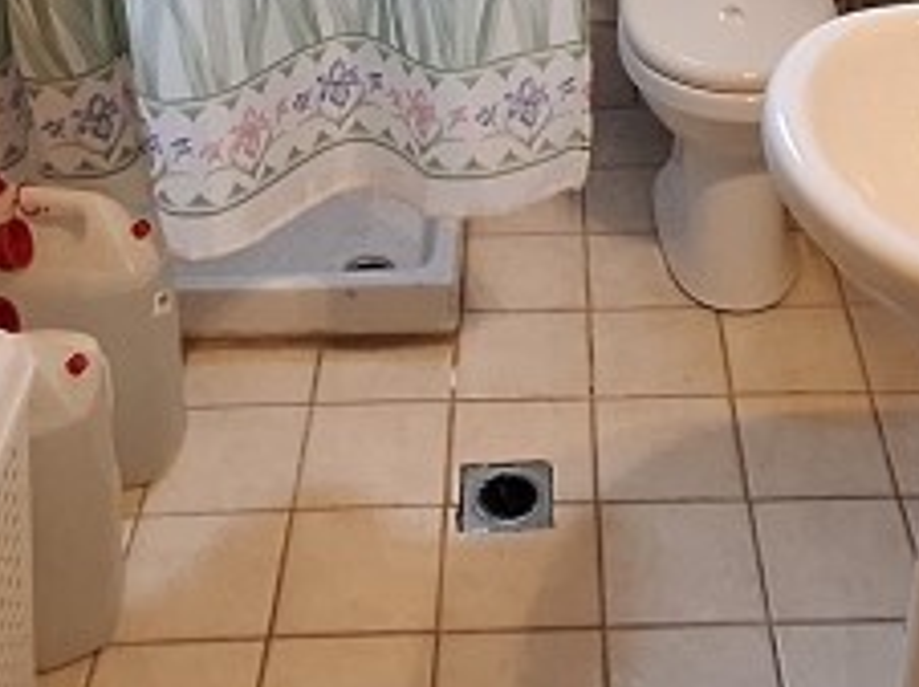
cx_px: 618
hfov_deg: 32.4
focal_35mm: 59
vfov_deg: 20.9
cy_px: -350
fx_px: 1565
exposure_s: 1/33
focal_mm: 1.74
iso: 200
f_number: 2.2
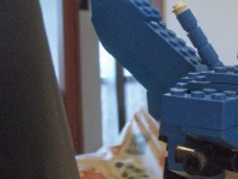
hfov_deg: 23.3
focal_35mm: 81
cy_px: 136
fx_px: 557
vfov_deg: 18.1
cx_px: 228
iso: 200
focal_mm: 6
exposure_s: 1/8
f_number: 4.5
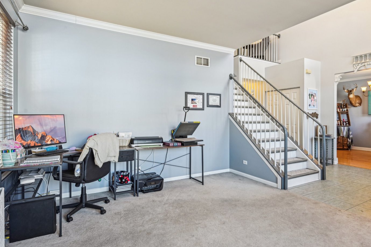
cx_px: 201
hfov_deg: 82.2
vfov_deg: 60.4
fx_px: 212
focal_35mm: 21
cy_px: 113
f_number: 8
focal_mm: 17.5
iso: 800
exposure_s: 1/30
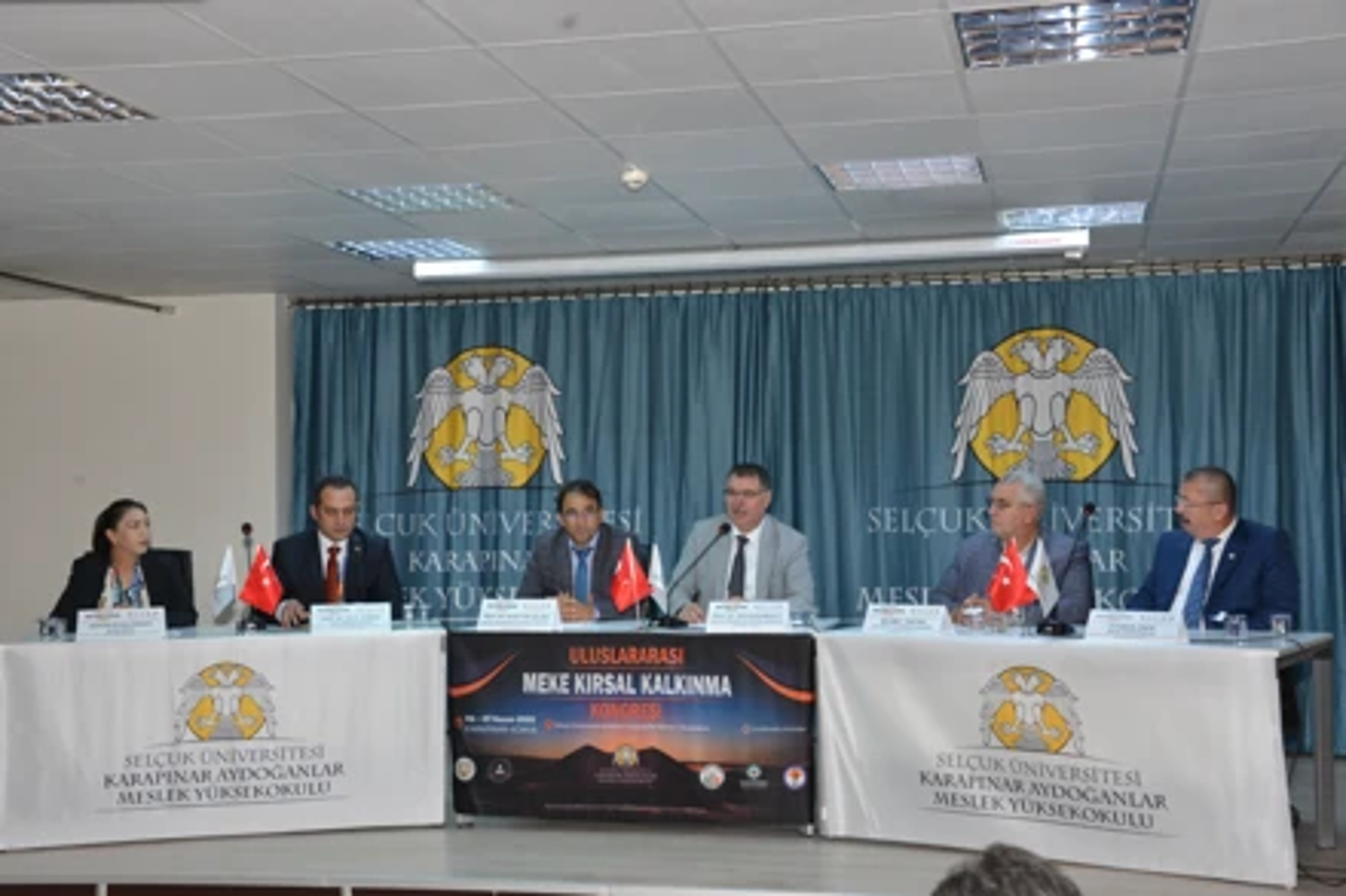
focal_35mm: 48
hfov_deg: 41.1
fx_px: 1794
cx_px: 673
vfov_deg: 28.1
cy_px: 448
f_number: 7.1
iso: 1000
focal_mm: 48
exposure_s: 1/60
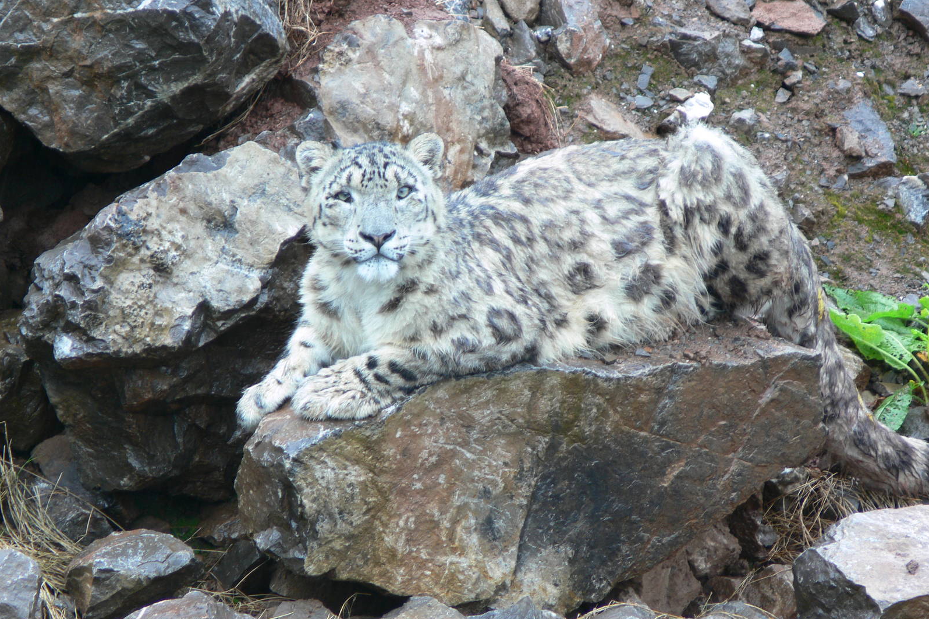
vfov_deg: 3.1
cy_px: 318
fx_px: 11302
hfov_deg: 4.7
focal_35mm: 438
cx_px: 464
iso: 80
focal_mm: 88.8
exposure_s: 1/30
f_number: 3.7
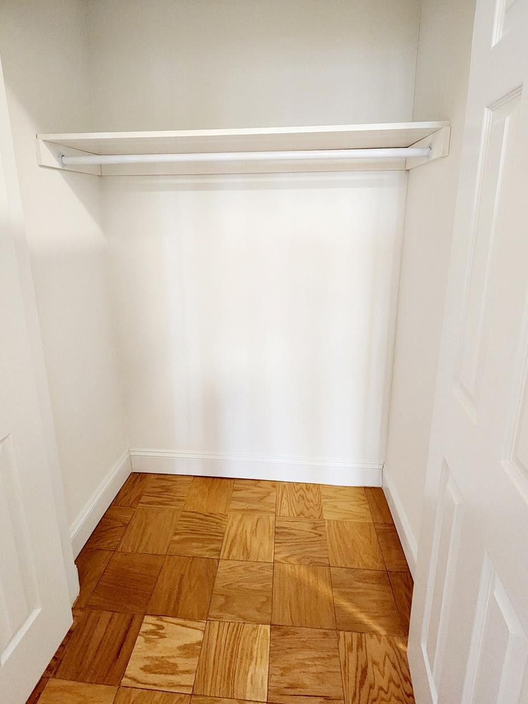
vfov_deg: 93.2
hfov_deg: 78.1
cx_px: 259
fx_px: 325
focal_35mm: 16
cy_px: 280
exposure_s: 1/40
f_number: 2.2
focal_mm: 2.2
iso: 400
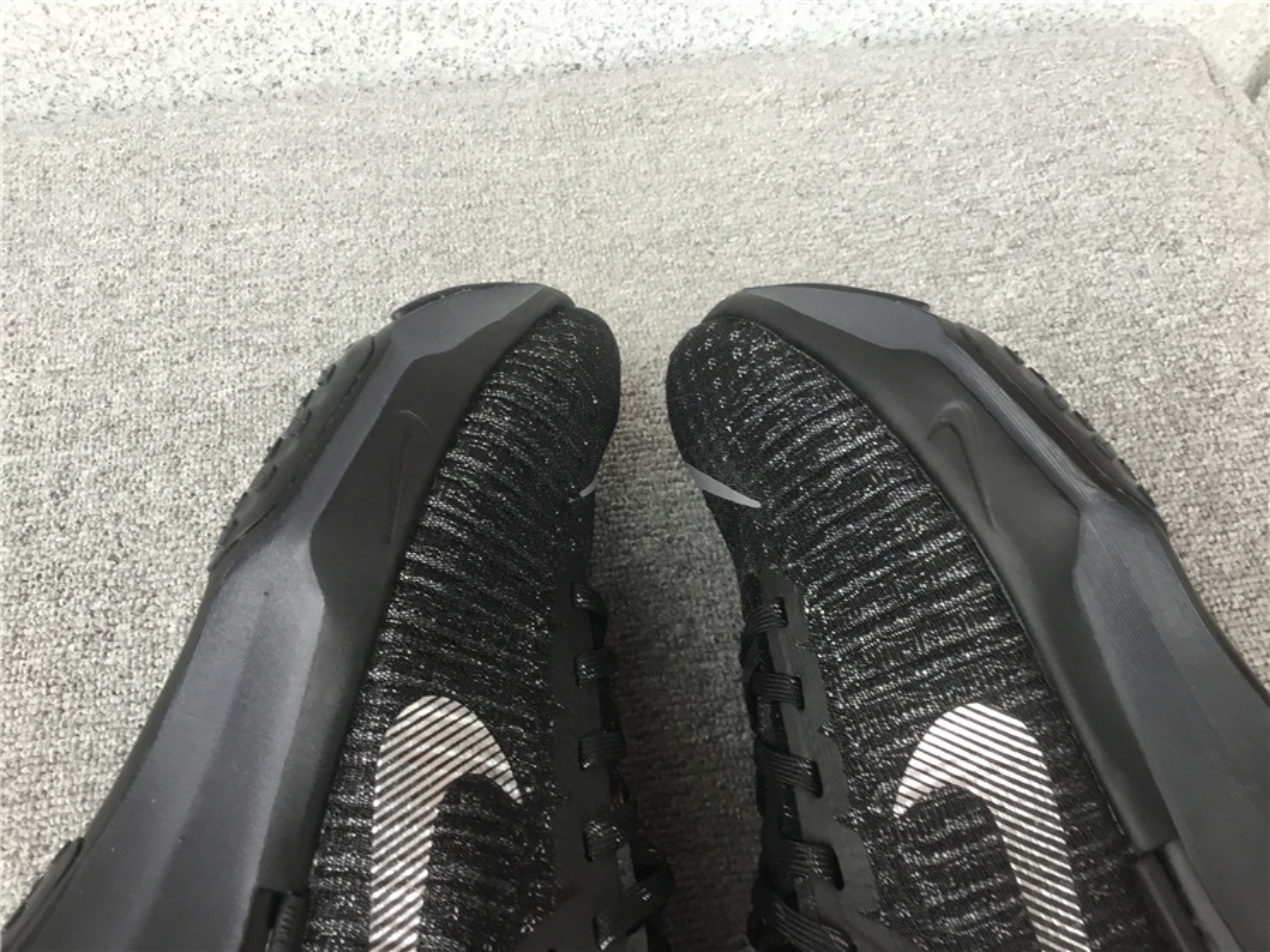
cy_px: 476
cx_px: 635
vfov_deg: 45.4
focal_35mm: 31
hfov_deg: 58.4
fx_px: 1137
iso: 32
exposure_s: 1/33
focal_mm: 3.3
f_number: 2.4
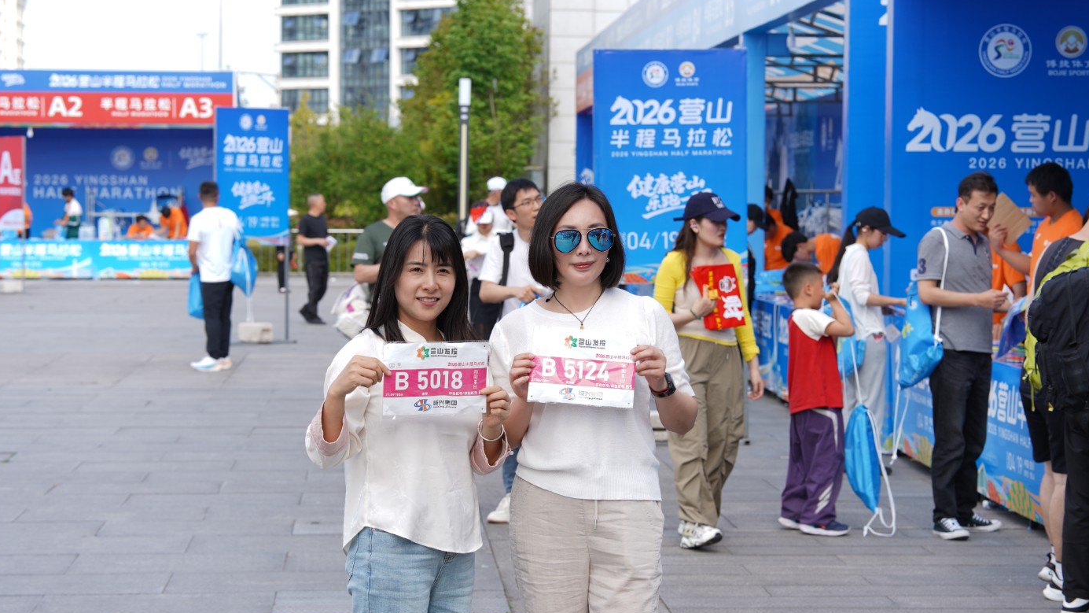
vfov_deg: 13.4
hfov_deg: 23.7
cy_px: 359
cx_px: 543
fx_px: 2599
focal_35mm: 90
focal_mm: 85
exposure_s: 1/100
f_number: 8
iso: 80
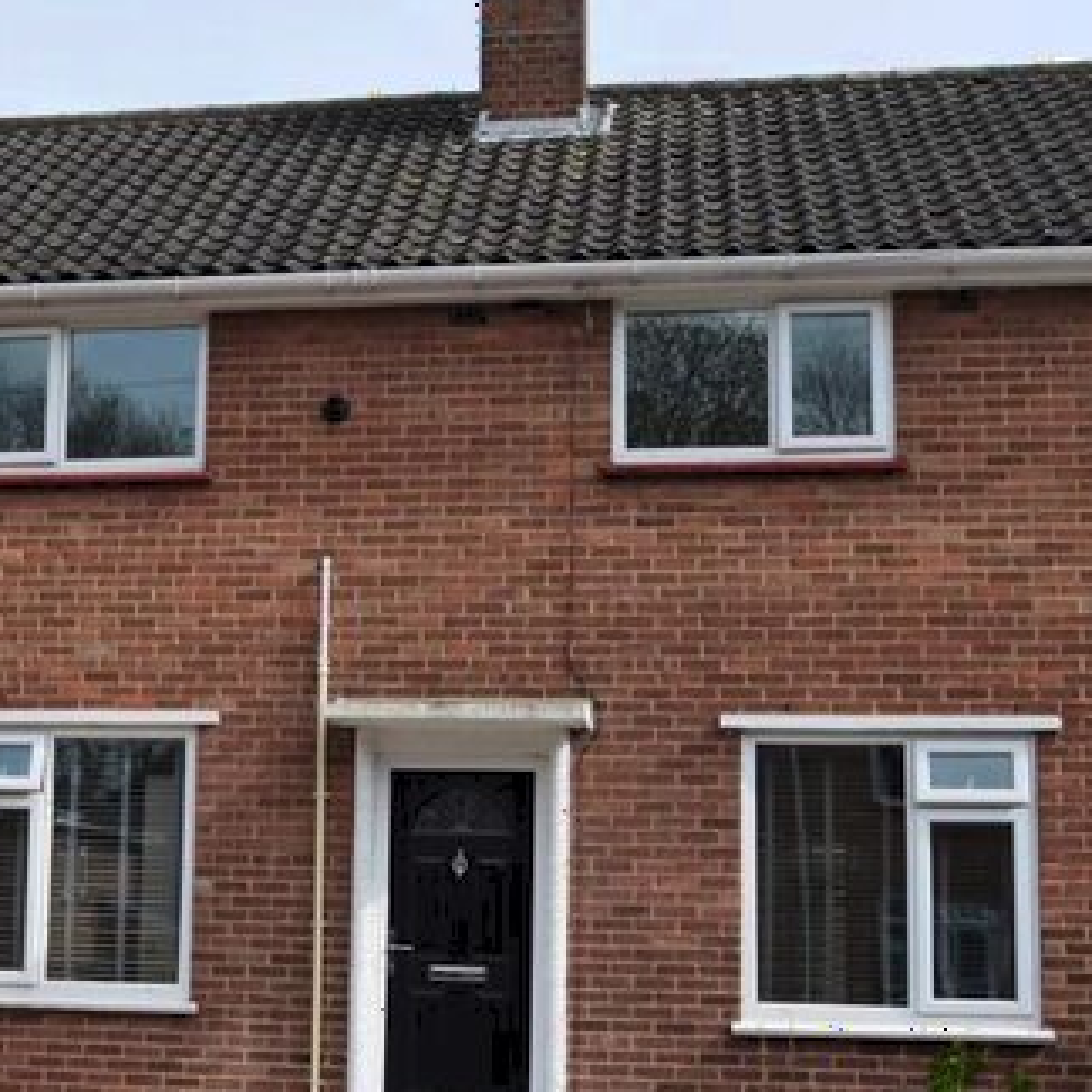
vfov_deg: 29.6
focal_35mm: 58
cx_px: 253
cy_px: 618
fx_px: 2067
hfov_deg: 29.1
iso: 100
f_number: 7.1
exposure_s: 1/200
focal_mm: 21
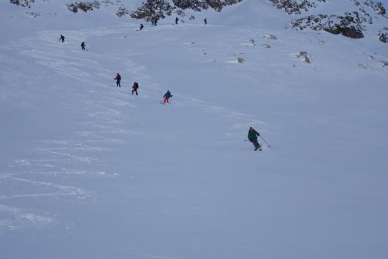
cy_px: 130
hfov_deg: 20.3
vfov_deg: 13.6
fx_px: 1083
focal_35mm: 100
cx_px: 194
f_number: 5.6
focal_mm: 67
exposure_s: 1/2000
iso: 500
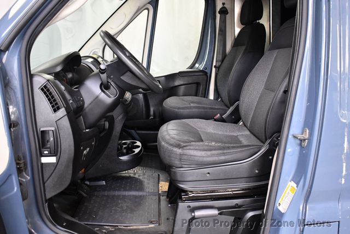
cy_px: 117
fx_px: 350
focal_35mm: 36
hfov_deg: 53.1
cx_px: 175
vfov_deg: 36.9
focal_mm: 18
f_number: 3.5
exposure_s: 1/125
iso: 1800
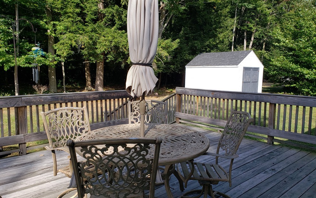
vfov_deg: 44.5
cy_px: 98
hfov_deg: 66.5
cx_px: 156
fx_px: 241
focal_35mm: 28
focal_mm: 4.3
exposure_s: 1/816
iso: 50
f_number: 2.4
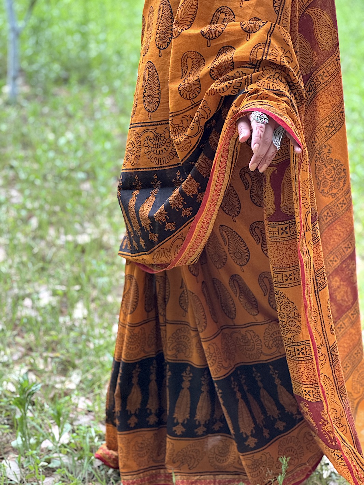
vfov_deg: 25.3
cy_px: 242
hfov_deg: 19.1
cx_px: 182
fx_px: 1079
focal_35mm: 77
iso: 320
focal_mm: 9
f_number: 2.8
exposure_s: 1/60
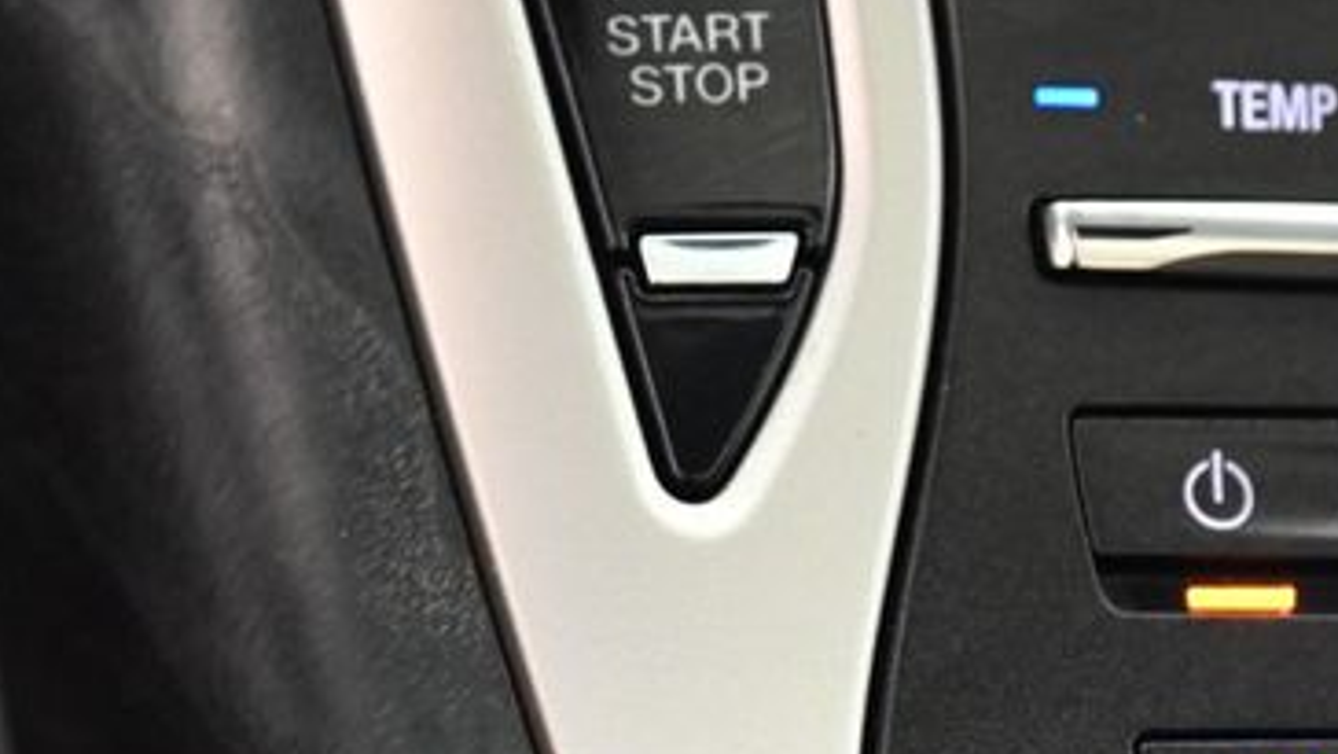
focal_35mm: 221
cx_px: 798
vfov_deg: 5.5
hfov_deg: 9.7
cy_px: 114
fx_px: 7843
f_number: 7.1
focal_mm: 120
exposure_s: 1/60
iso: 10000
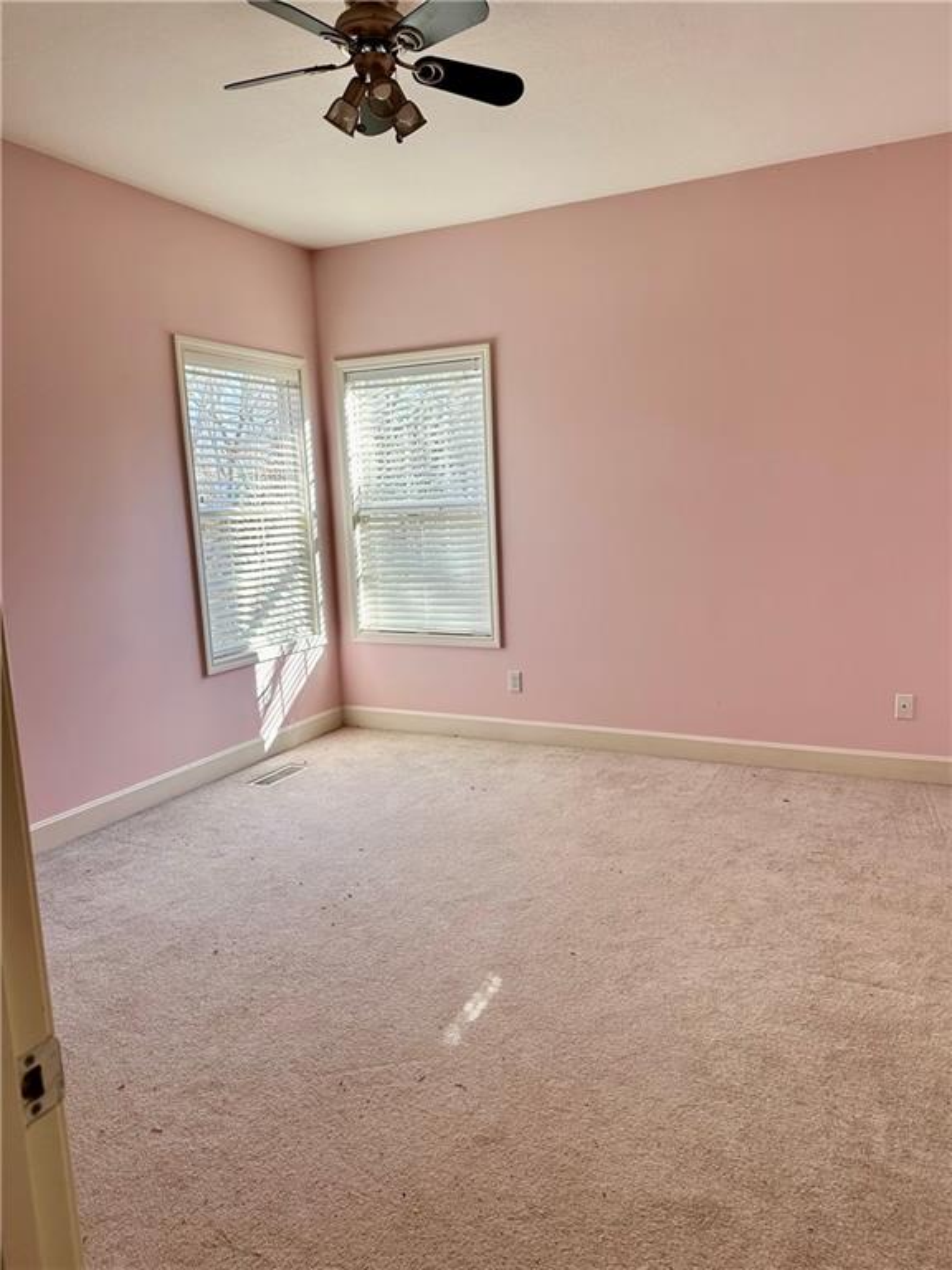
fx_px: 880
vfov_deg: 71.6
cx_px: 476
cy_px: 635
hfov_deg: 56.8
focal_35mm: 24
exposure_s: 1/171
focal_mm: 6.86
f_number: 1.78
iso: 80
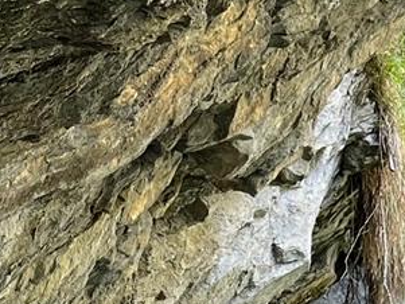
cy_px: 654
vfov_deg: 9.8
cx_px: 82
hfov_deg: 14.2
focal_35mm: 138
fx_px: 1615
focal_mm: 5.1
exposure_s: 1/122
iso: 50
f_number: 1.6
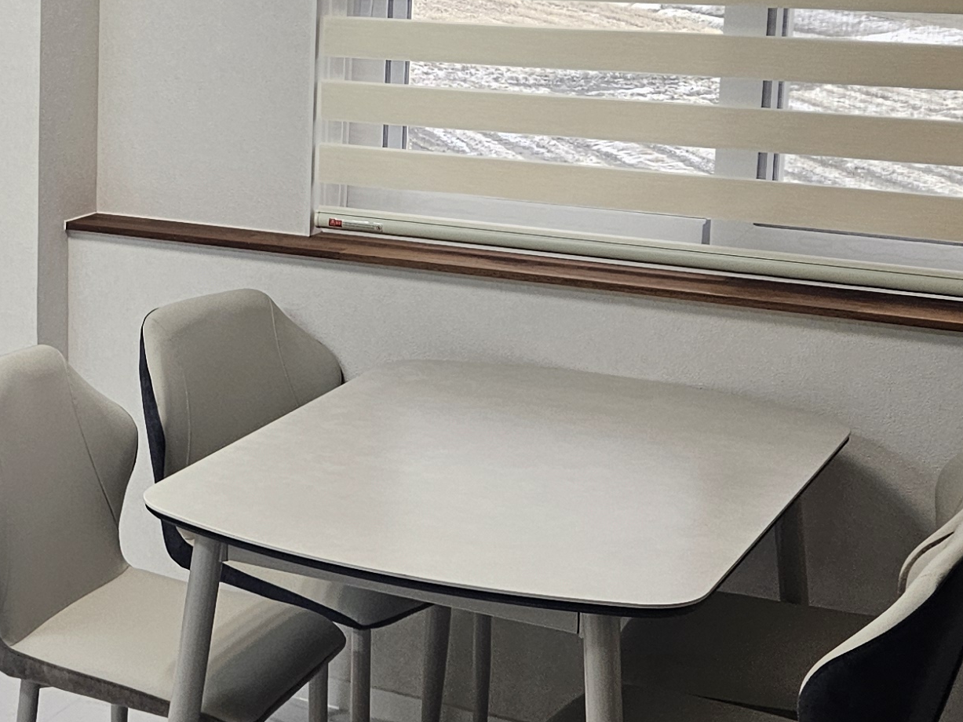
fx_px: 2086
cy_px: 137
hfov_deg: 24.3
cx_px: -93
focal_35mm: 75
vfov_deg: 19.4
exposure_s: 1/120
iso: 160
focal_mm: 5.4
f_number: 1.8
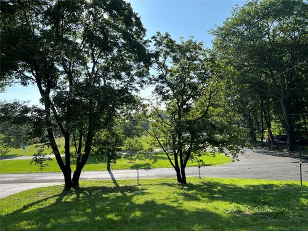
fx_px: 231
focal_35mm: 26
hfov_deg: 67.3
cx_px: 154
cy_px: 116
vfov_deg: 53.1
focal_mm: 5.7
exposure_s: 1/1751
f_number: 1.5
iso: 50
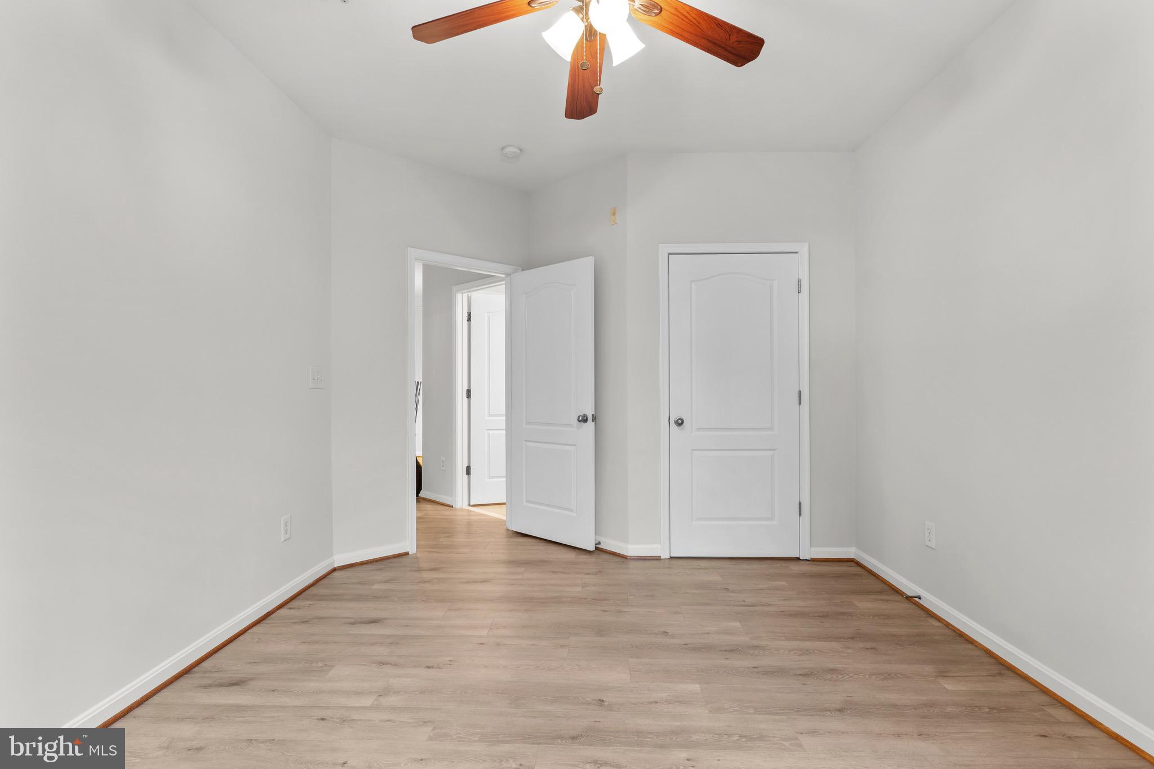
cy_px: 384
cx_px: 577
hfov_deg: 87.7
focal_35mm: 19
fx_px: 601
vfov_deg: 65.2
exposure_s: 1.6
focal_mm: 12.5
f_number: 8
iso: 100
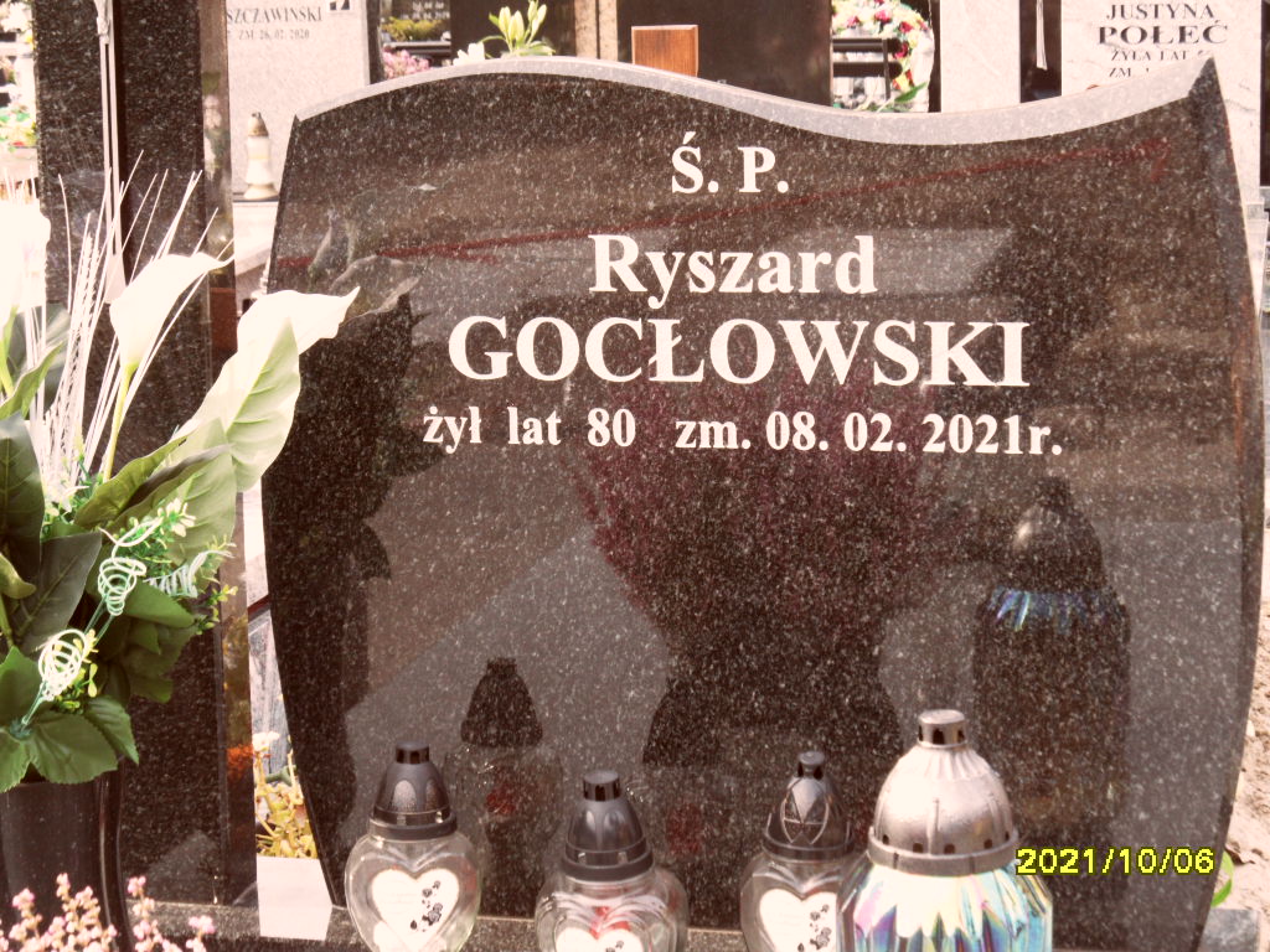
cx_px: 635
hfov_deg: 24.4
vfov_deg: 18.4
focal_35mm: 80
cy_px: 476
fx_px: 2935
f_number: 4.2
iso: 100
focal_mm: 13.2
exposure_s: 1/125
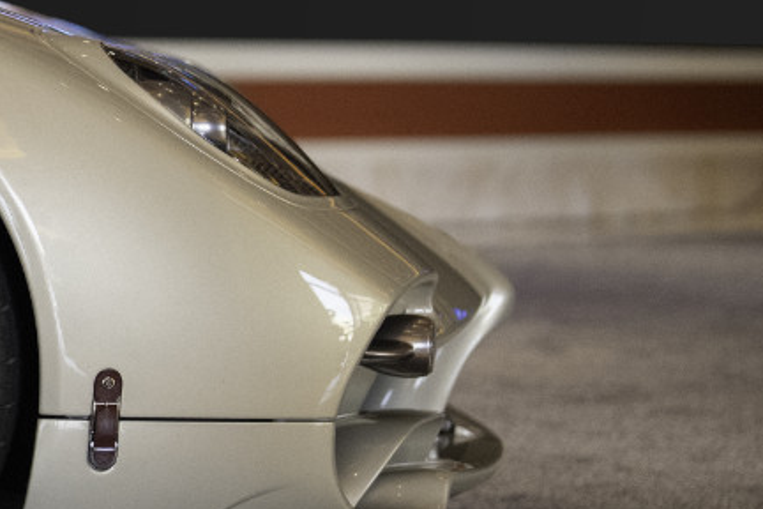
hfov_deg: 14.2
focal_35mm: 139
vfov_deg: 9.8
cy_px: 9
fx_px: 2946
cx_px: -214
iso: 1000
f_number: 1.2
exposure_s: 1/640
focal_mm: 50
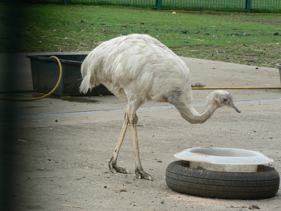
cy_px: 106
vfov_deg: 7.1
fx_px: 1697
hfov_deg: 9.5
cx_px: 140
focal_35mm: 209
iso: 80
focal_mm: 34.8
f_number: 5.6
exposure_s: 1/125
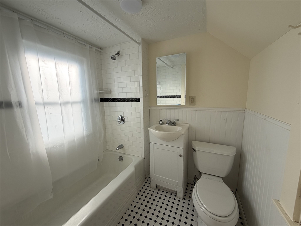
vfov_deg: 85.7
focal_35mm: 14
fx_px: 122
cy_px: 113
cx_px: 150
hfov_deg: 102.1
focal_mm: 2.22
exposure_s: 1/502
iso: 50
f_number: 2.2
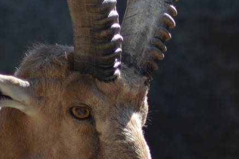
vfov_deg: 0.8
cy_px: 80
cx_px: 166
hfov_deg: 1.2
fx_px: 11013
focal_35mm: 1662
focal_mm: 300
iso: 400
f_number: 5.6
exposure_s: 1/1250
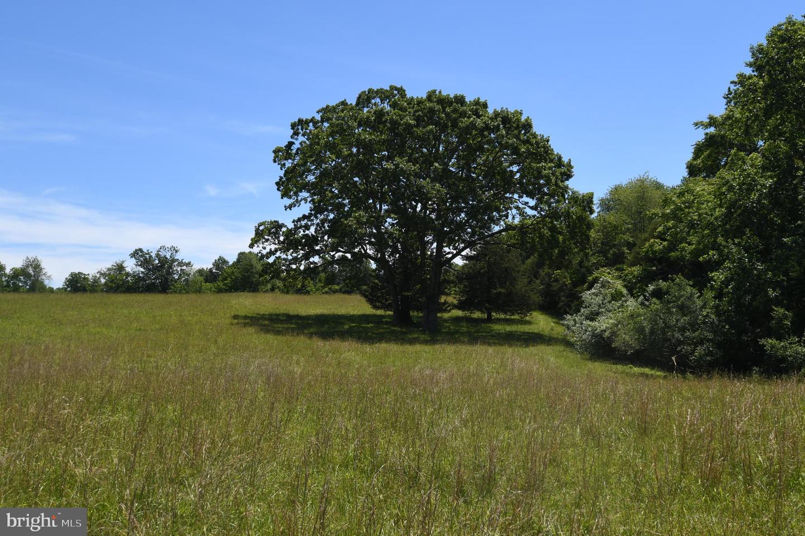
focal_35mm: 36
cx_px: 402
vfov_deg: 36.8
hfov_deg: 53.1
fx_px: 805
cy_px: 268
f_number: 8
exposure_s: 1/400
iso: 100
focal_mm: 24
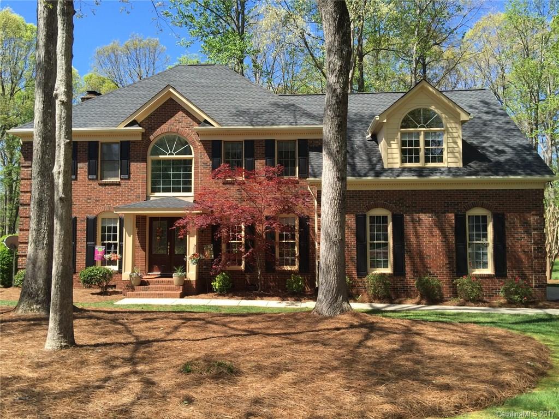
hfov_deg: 61.7
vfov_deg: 48.2
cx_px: 280
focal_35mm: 29
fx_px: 468
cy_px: 210
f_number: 2.2
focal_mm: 4.15
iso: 32
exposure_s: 1/719
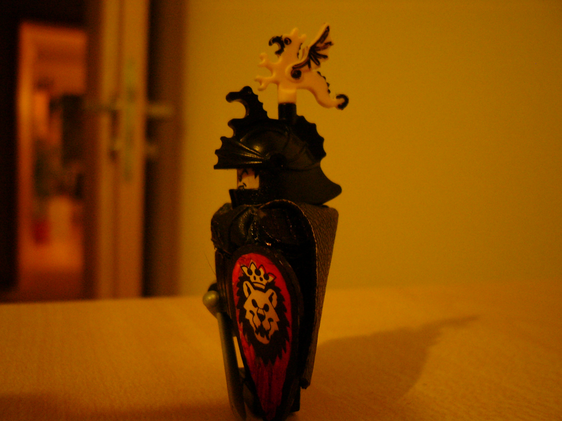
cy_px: 210
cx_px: 281
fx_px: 568
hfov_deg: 52.6
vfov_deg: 40.7
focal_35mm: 35
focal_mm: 5.8
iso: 200
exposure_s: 1/8
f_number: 2.8
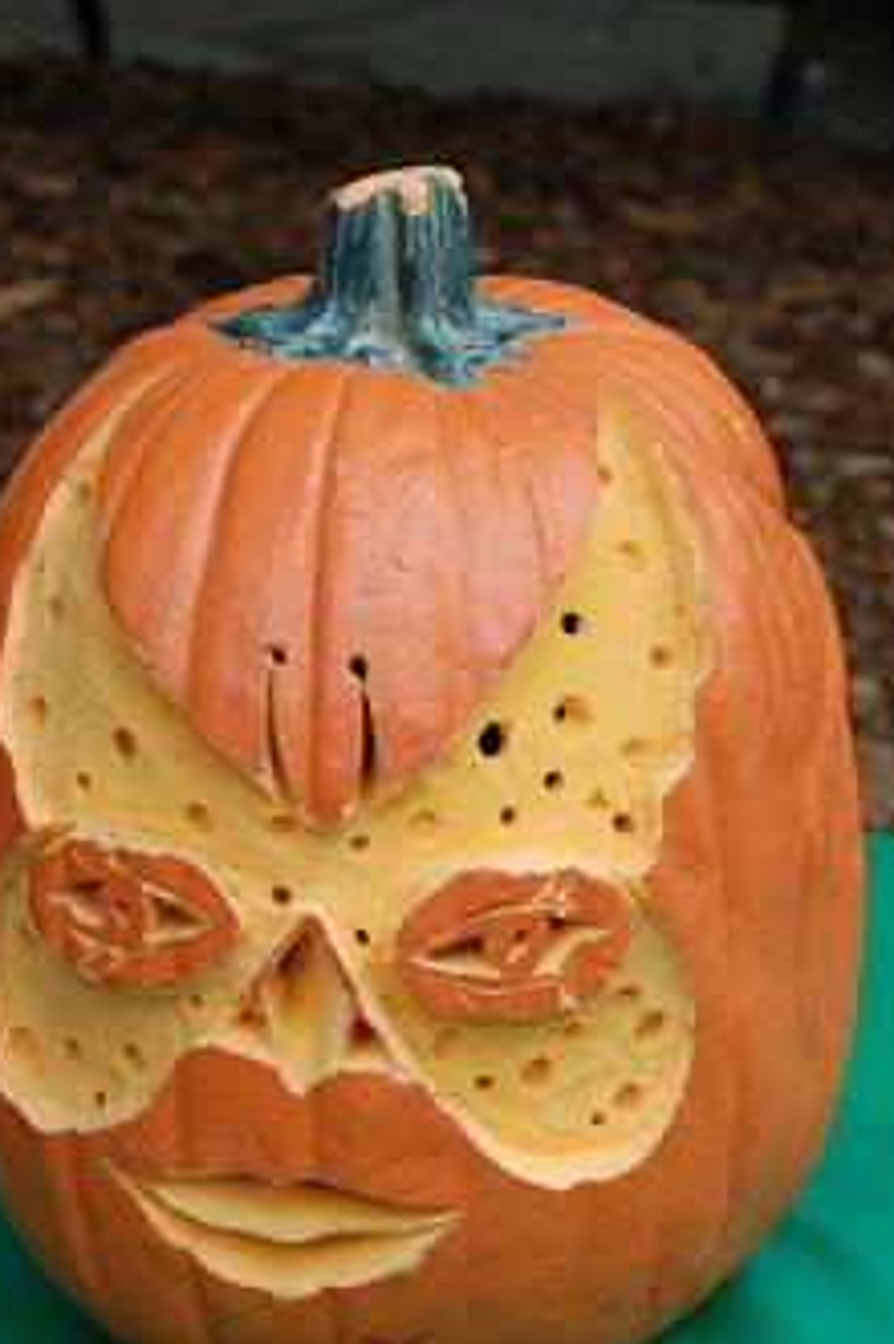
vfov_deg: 13.7
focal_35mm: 150
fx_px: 5595
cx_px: 337
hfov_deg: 9.1
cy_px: 918
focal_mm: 55
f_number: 5.6
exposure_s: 1/80
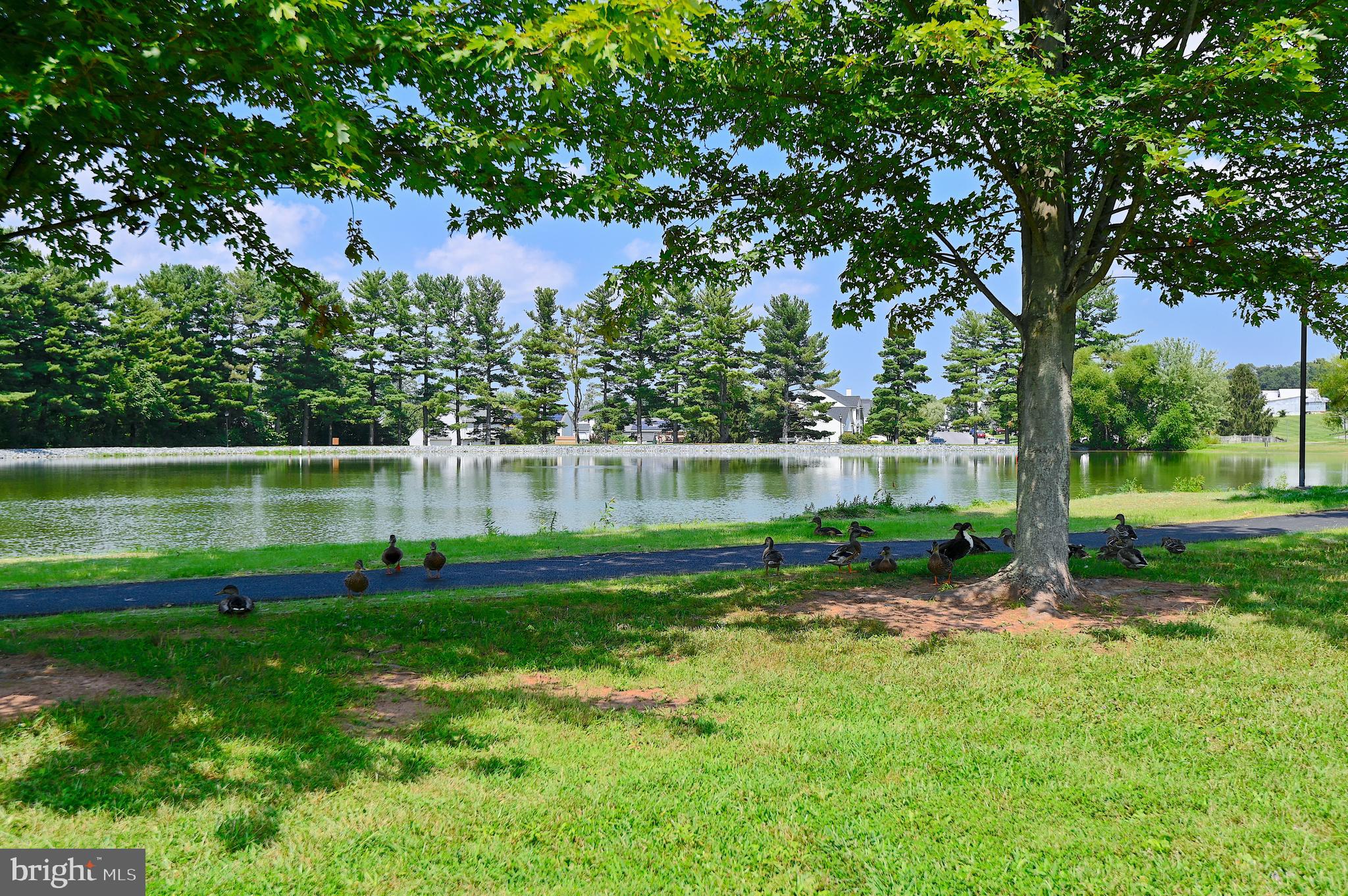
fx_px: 1309
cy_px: 448
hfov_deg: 54.5
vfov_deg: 37.8
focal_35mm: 35
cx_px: 674
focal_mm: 35
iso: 100
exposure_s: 1/320
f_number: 6.3
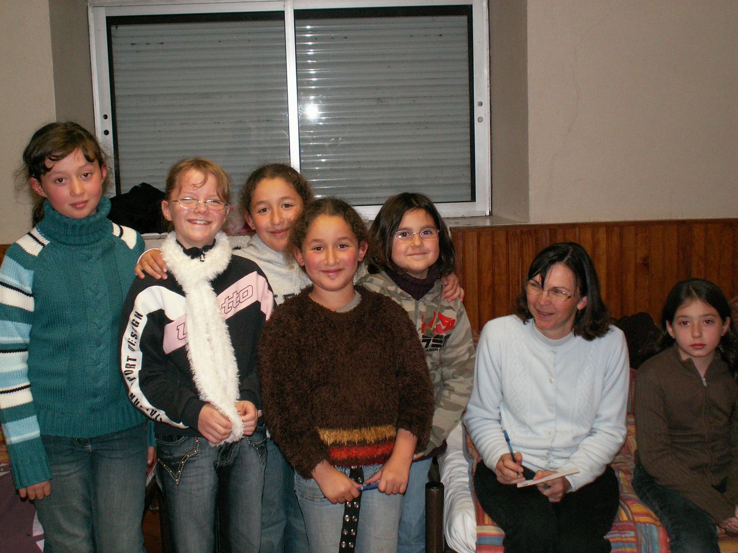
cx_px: 369
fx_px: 1002
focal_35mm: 47
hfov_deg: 40.4
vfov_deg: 30.9
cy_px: 276
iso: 160
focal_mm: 7.78
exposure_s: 1/40
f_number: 3.2
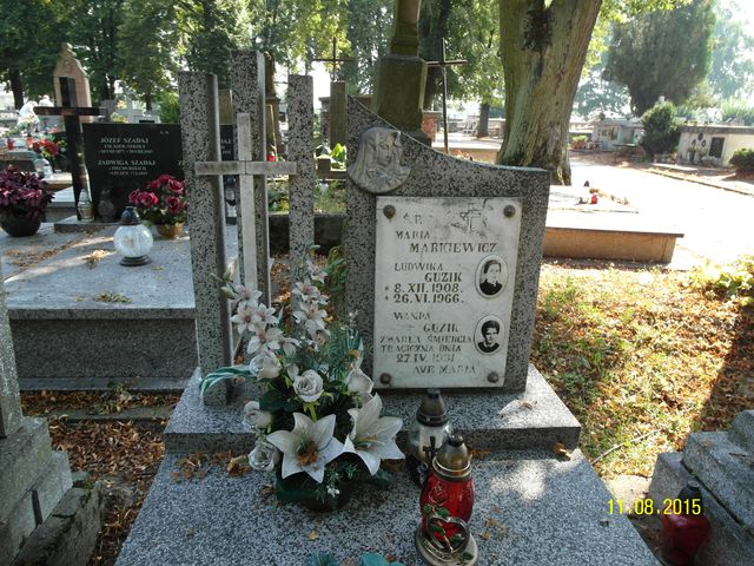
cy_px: 283
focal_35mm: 30
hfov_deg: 60.0
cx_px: 377
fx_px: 653
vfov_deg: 46.8
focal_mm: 6.5
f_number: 3.4
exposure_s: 1/90
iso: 80
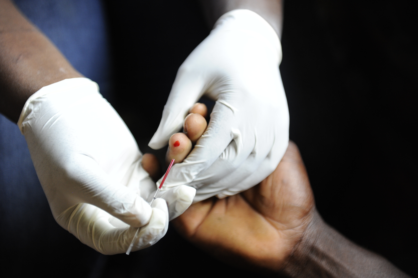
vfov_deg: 19.4
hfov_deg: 28.9
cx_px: 209
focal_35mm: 70
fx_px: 812
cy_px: 139
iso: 1600
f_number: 2.8
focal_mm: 70
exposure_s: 1/200
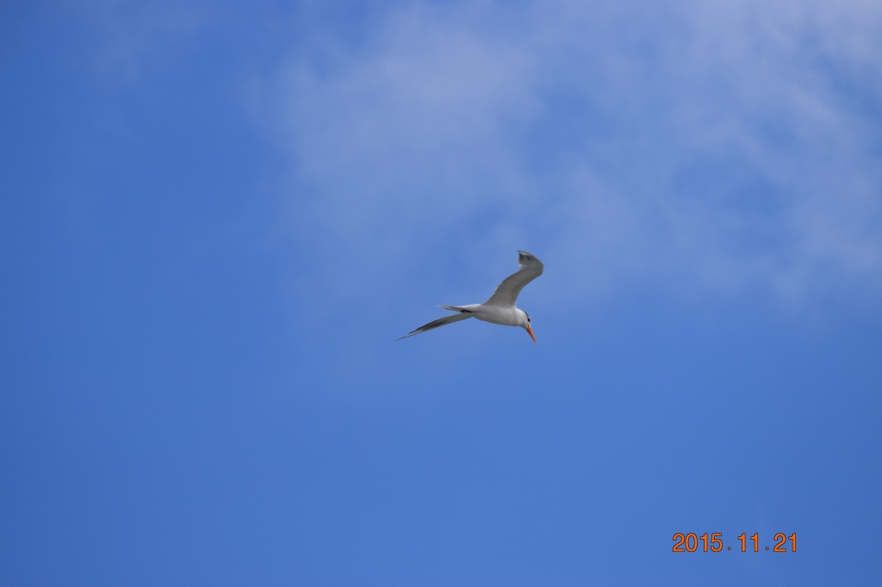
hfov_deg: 6.9
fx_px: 7347
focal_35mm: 300
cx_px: 441
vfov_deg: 4.6
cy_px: 294
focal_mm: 200
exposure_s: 1/2000
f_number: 8
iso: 400
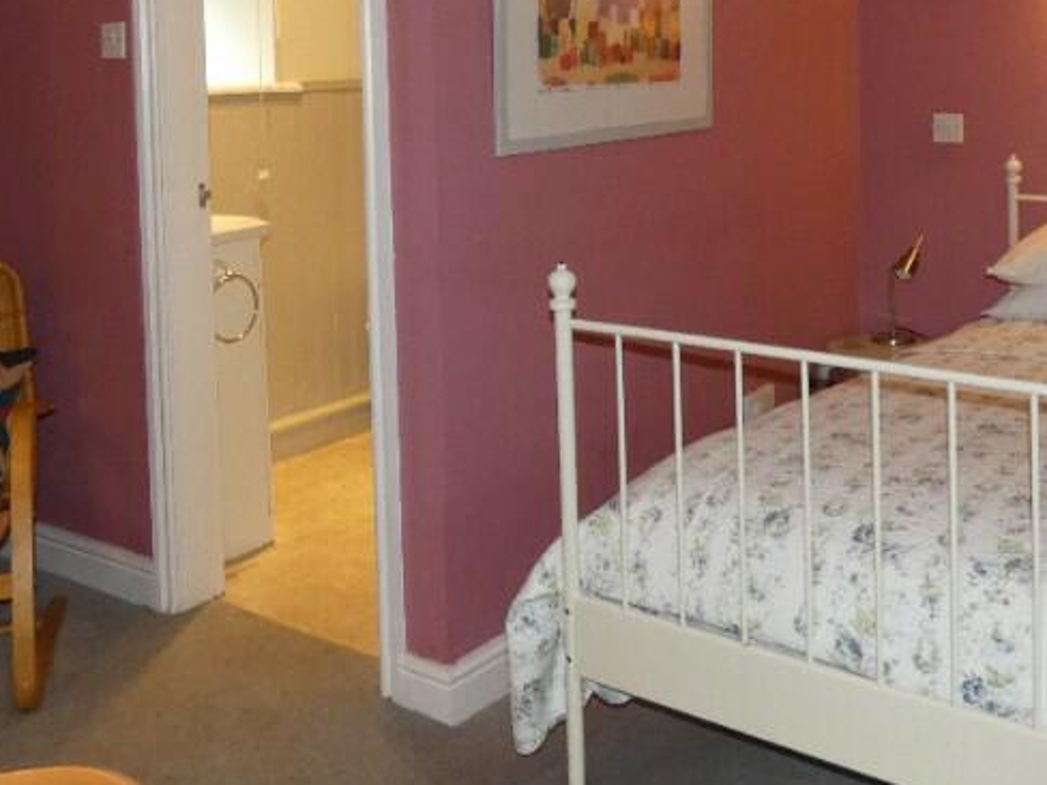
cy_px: 90
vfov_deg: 32.7
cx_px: 569
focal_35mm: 42
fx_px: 1270
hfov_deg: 44.7
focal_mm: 3.6
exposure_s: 1/60
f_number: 2.8
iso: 200
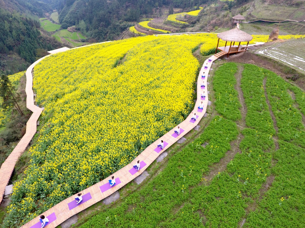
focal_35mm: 20
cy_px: 114
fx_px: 176
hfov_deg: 81.7
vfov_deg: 66.0
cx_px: 152
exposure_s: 1/127
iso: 100
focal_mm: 3.61
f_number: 2.8
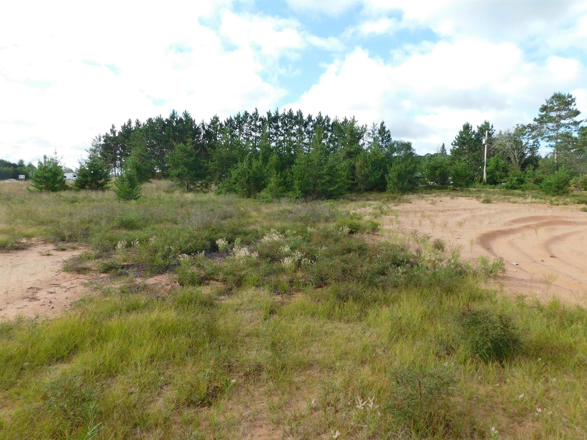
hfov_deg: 73.9
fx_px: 390
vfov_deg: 58.9
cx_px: 294
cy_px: 220
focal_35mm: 23
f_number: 3
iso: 125
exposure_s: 1/640
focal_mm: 4
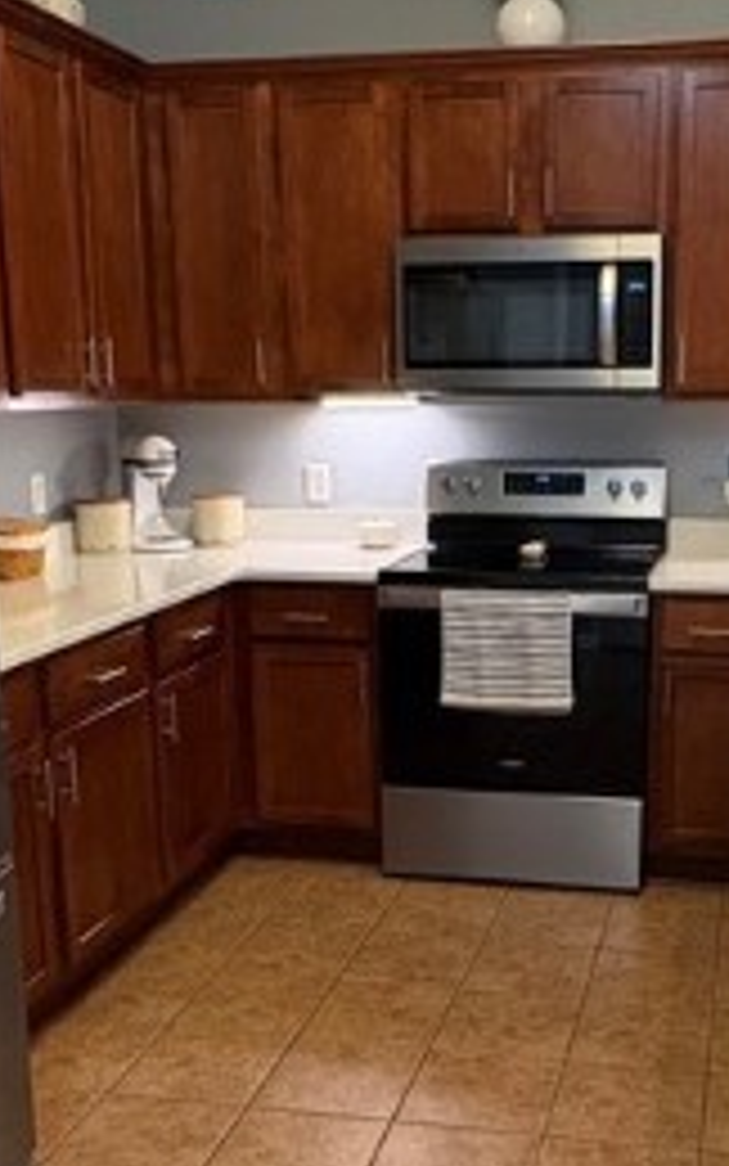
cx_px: 518
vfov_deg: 45.0
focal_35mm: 44
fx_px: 1398
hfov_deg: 28.9
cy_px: 693
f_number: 2.2
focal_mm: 2.22
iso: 500
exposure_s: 1/60
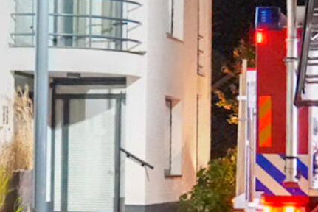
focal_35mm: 107
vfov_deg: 12.8
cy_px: 115
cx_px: 73
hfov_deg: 18.9
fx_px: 946
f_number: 2.8
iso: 25600
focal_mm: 24
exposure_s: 1/160
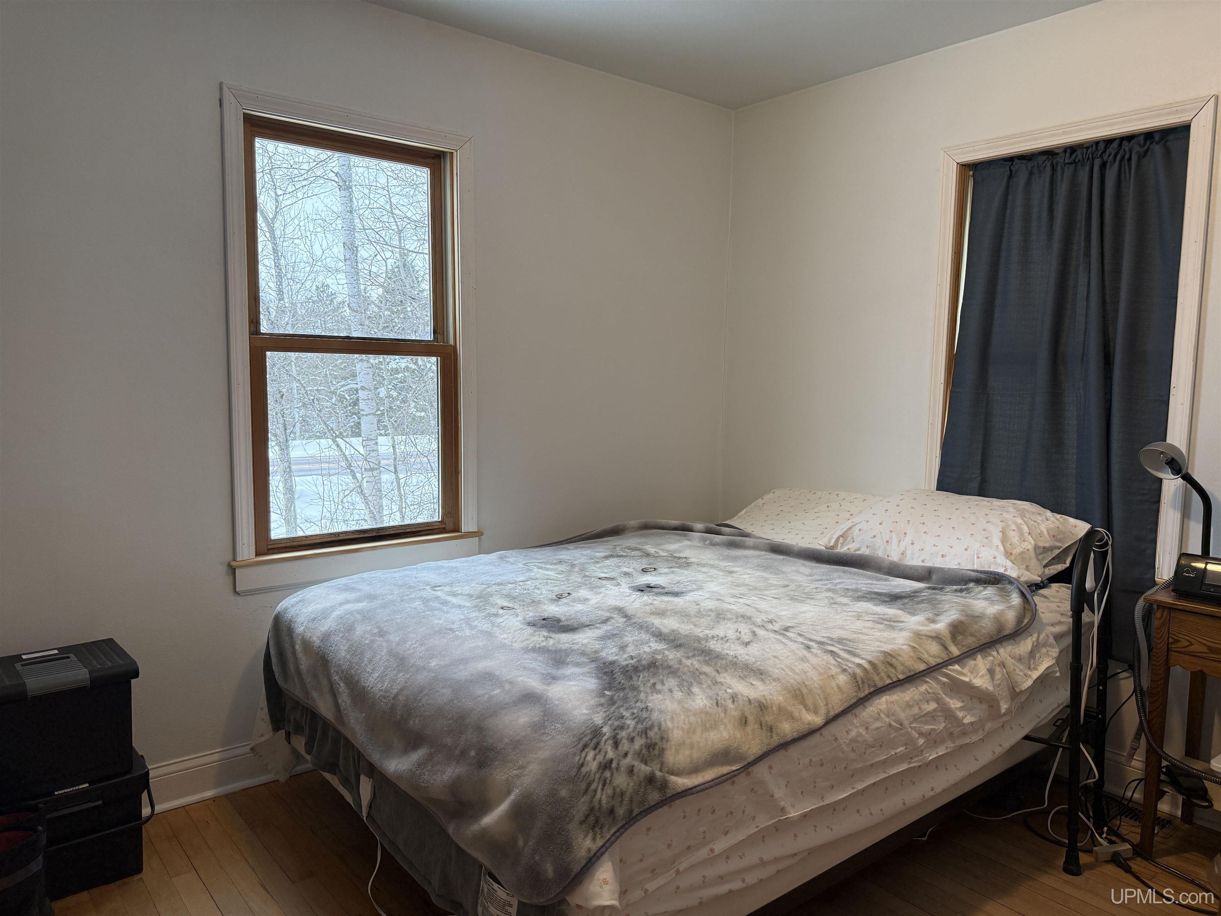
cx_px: 610
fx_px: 847
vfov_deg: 56.8
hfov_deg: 71.6
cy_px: 458
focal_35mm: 24
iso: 200
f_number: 1.78
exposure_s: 1/182
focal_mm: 6.76
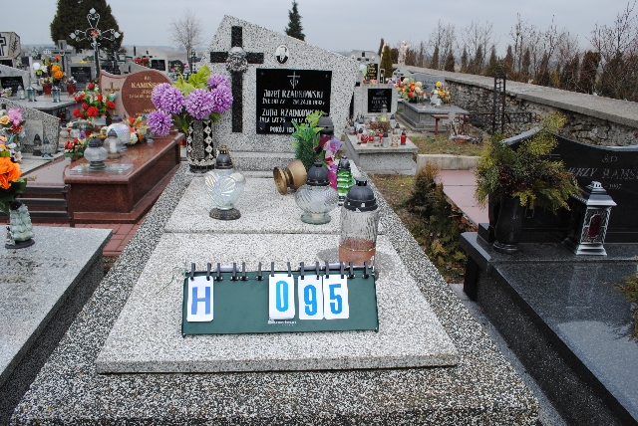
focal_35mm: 27
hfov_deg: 67.3
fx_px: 479
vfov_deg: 48.0
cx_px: 319
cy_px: 213
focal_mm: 18
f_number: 7.1
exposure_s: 1/200
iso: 100
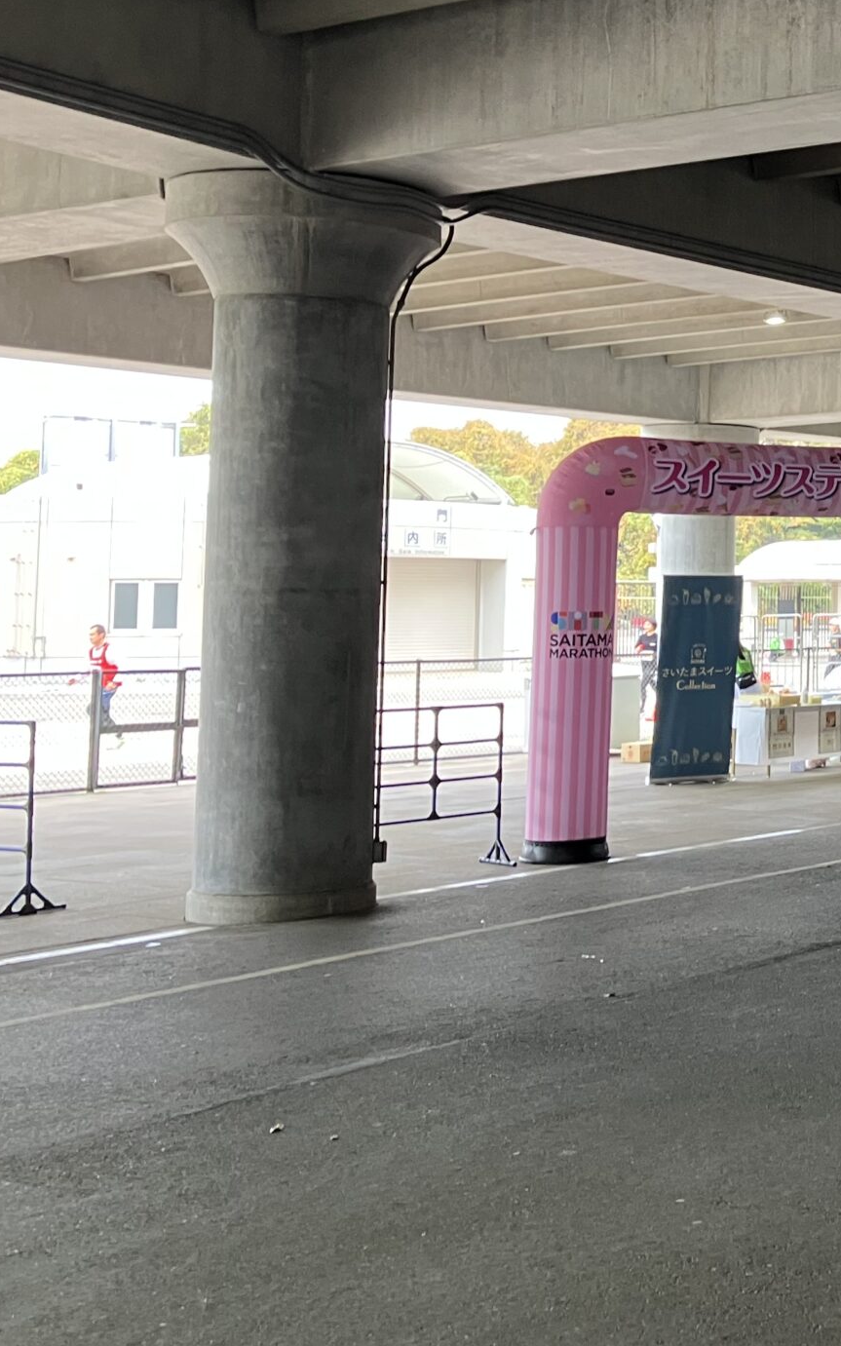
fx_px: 2017
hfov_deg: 20.9
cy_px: 458
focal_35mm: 55
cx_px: 1160
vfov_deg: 36.5
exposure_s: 1/76
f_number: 1.8
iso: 80
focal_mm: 3.99
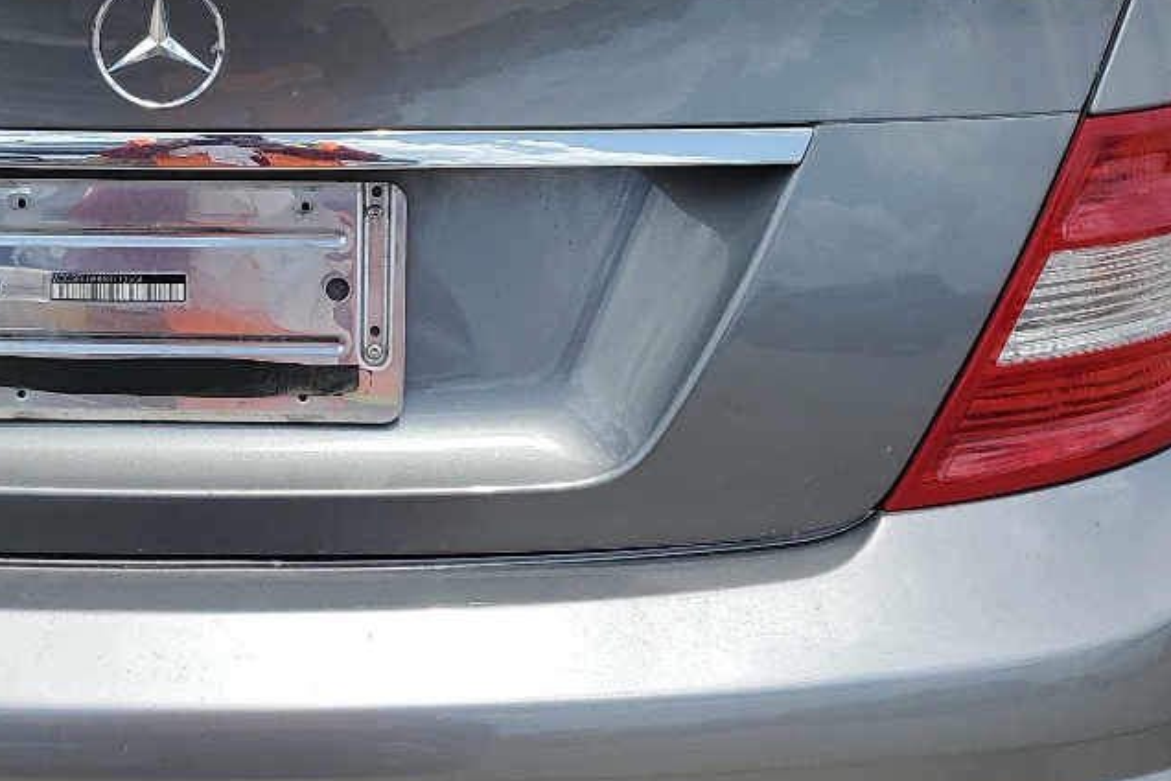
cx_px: 201
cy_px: 372
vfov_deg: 20.0
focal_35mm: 68
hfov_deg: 28.9
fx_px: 2212
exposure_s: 1/3333
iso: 50
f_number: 1.5
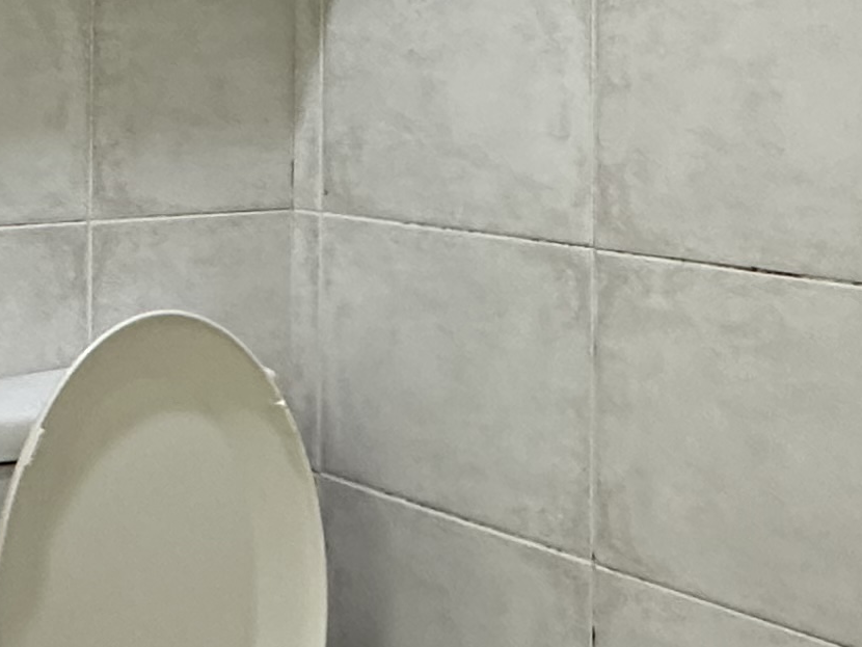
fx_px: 1694
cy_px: 15
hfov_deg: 27.6
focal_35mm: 68
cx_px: 103
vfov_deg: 21.0
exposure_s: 1/60
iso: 400
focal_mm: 2.22
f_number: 2.2
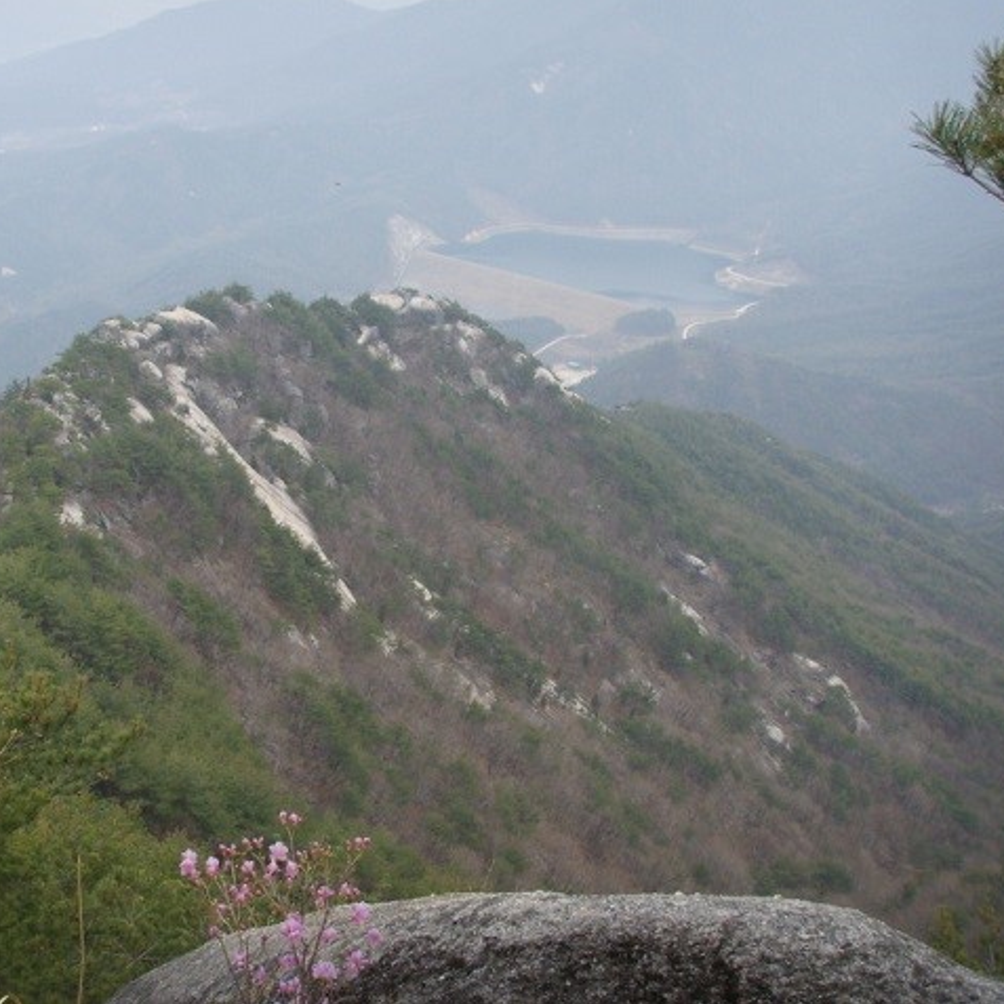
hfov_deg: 35.7
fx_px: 1542
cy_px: 494
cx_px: 337
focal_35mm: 47
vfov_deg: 36.1
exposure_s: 1/350
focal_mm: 6.6
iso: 50
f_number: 3.5
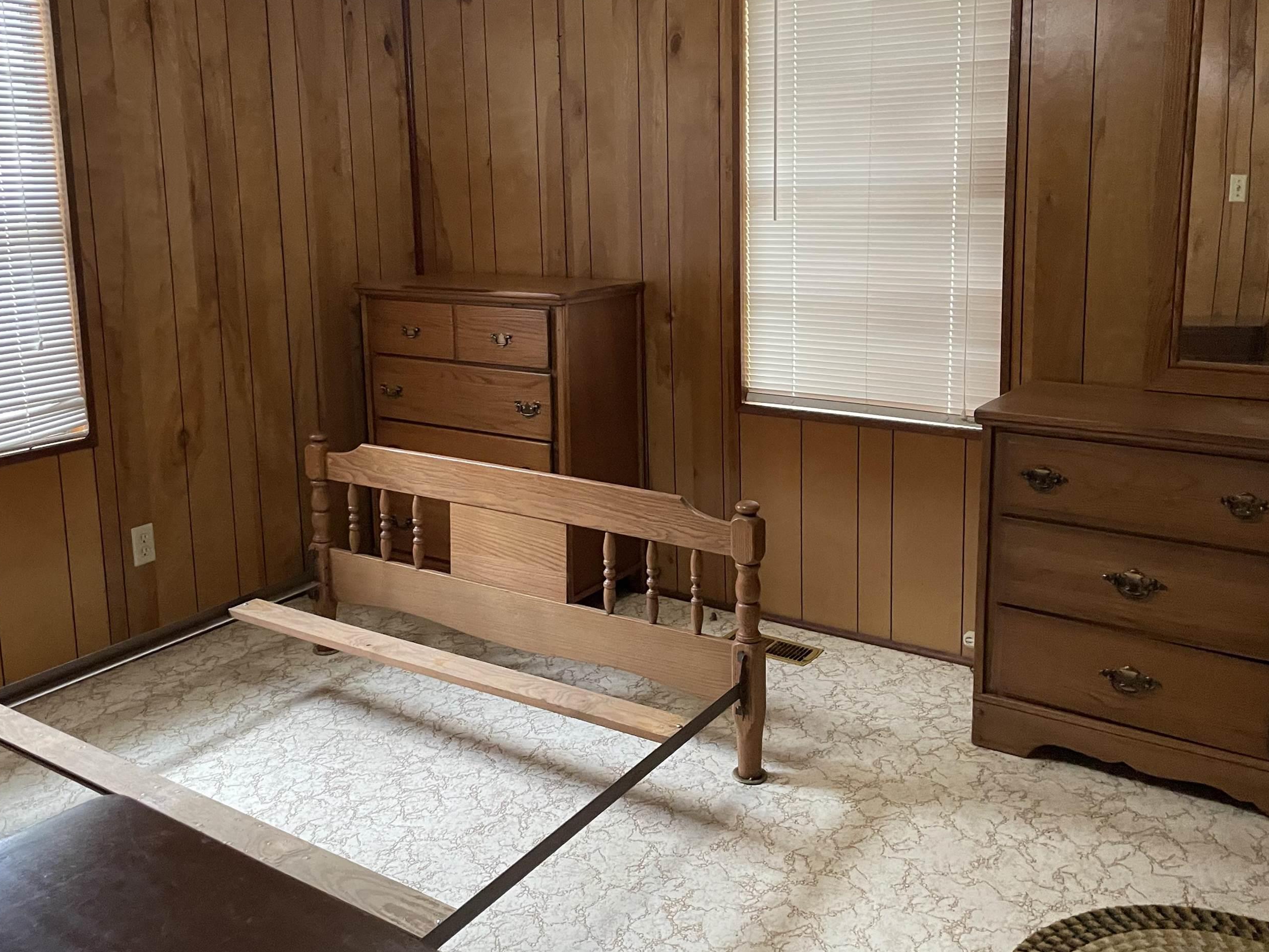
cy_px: 384
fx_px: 1173
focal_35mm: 32
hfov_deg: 56.8
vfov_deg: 44.0
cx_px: 603
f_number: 1.6
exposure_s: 1/60
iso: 400
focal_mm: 4.2
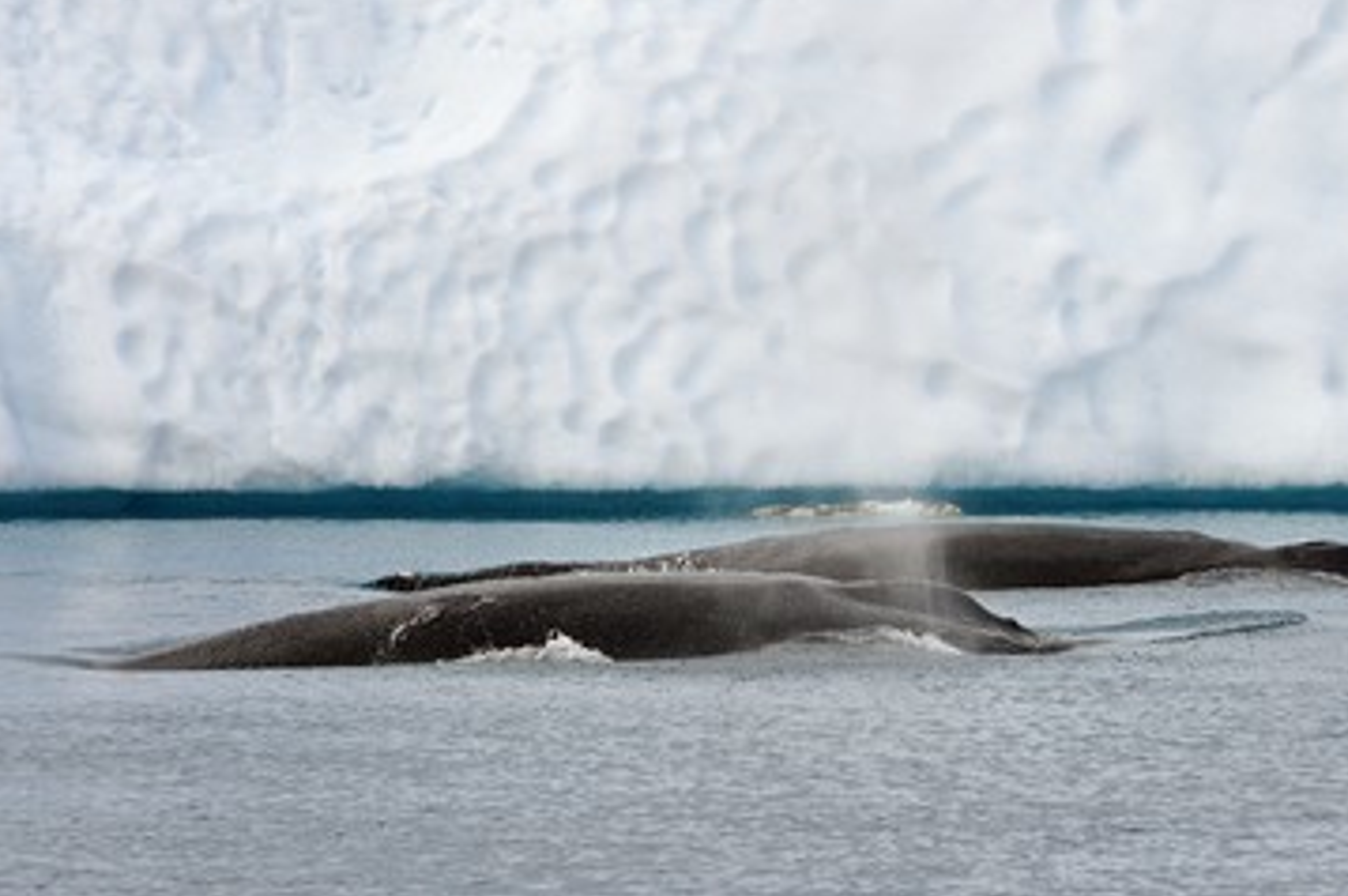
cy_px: 380
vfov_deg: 4.3
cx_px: 787
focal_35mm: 317
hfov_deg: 6.5
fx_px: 11859
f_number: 10
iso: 400
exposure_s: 1/500
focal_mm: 270
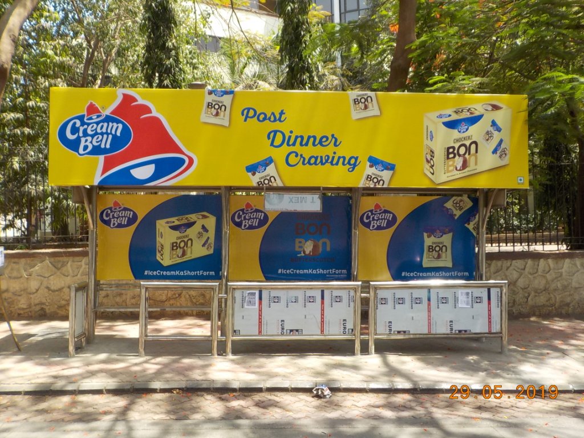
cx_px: 292
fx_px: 506
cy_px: 219
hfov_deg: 60.0
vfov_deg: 46.8
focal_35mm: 30
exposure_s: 1/320
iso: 125
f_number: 3.3
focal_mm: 4.1
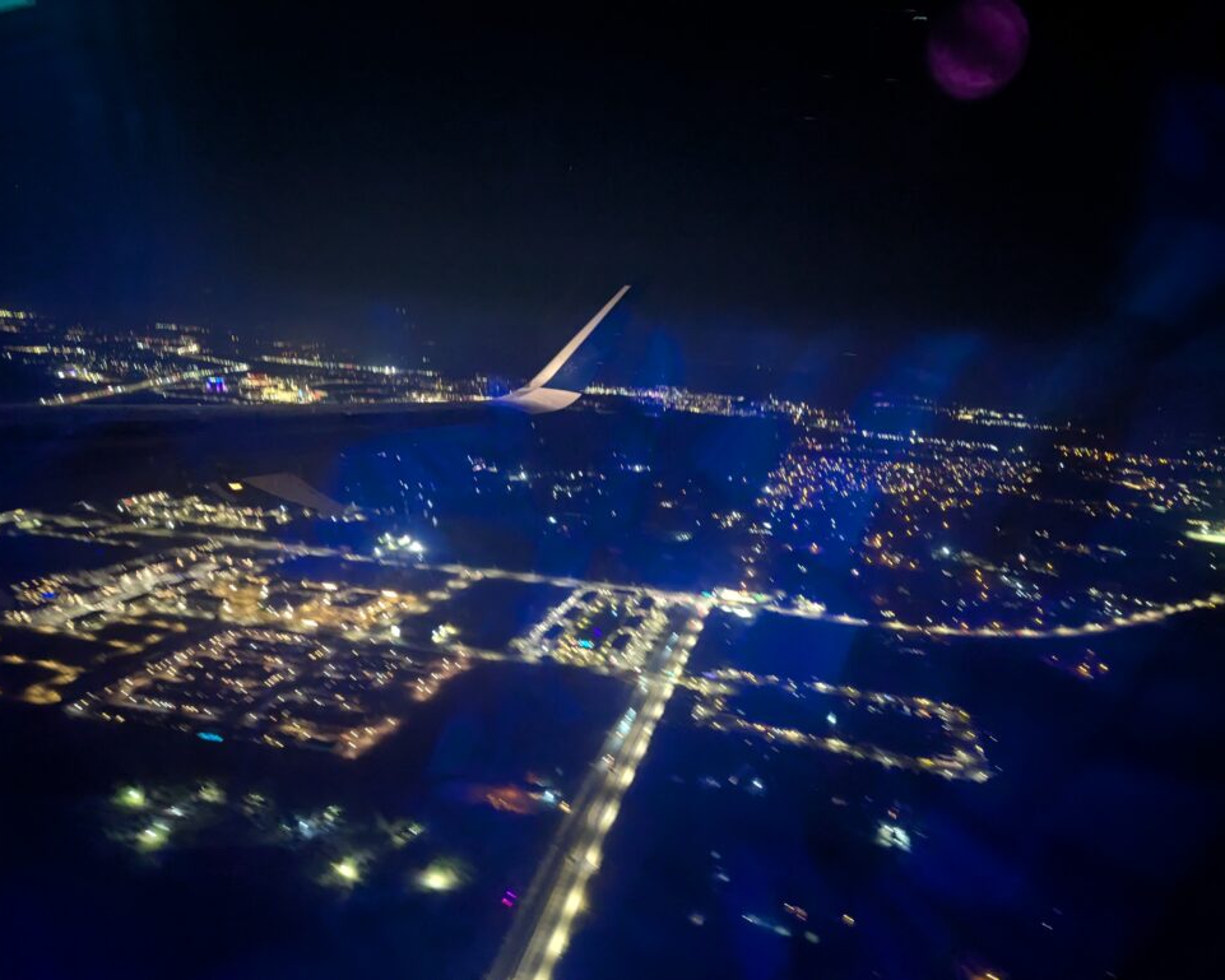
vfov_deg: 56.8
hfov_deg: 68.0
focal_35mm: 25
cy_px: 490
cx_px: 645
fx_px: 906
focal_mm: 6.81
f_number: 1.85
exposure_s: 1/14.9
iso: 2350
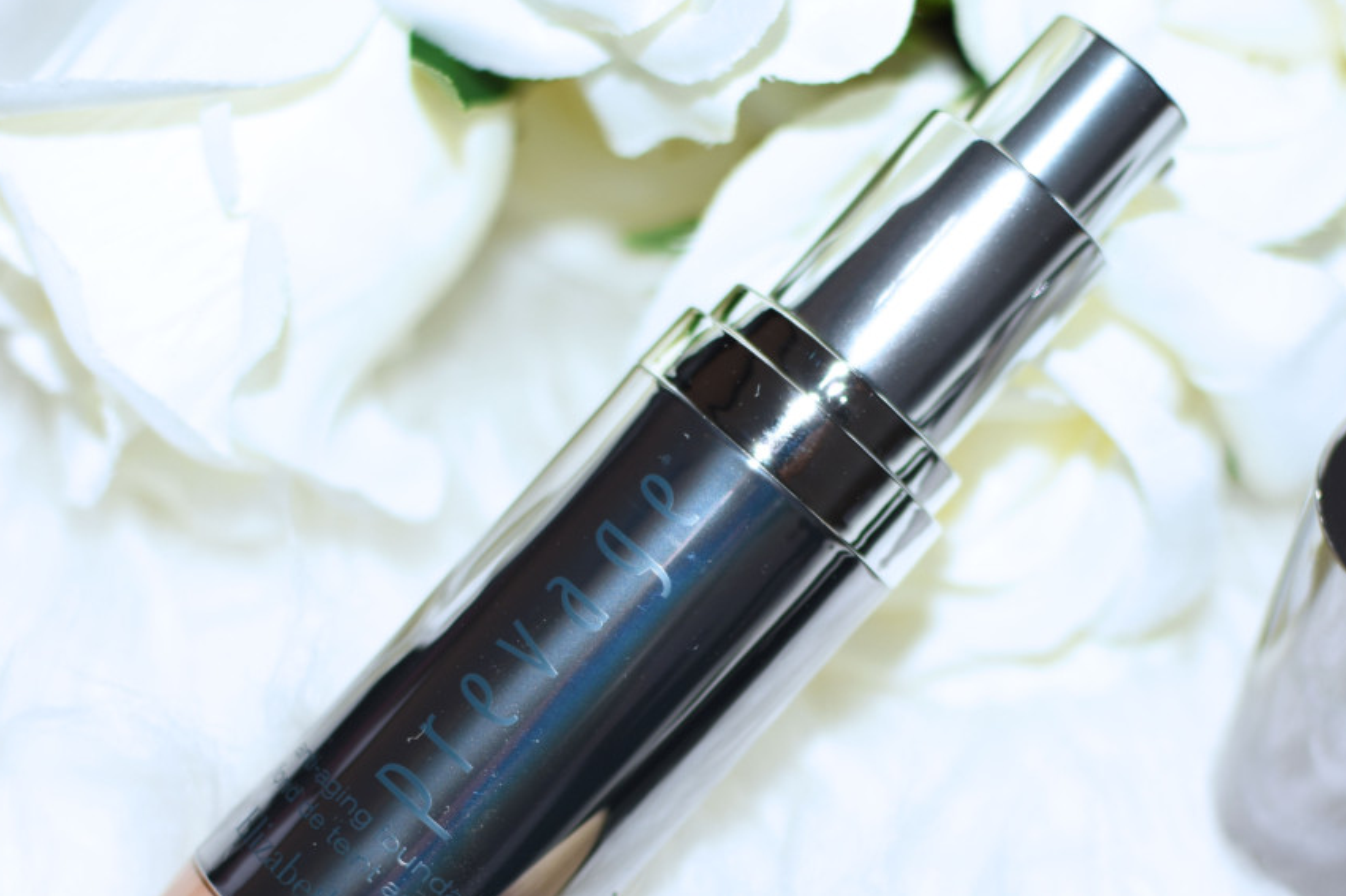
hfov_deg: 22.9
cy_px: 653
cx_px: 800
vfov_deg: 15.3
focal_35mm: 89
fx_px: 3321
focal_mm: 35
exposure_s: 1/60
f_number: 2.8
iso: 100
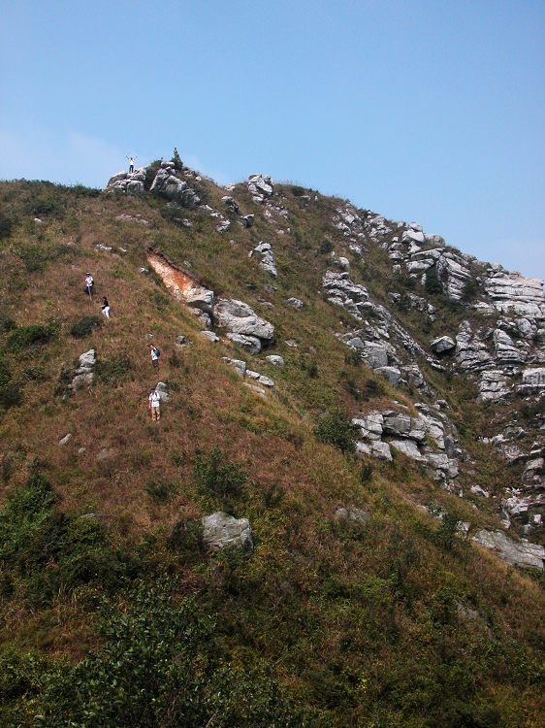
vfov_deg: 52.6
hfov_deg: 40.7
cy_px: 364
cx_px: 272
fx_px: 735
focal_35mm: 35
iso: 100
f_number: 7.1
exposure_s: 1/466
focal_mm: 8.9
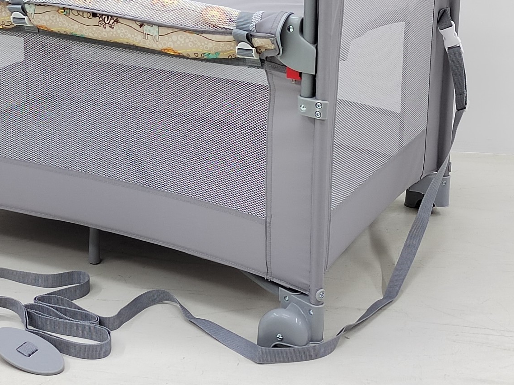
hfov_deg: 22.7
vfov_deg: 17.0
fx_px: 1277
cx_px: 167
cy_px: 79
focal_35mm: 86
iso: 453
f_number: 1.9
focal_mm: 5.52
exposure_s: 1/100
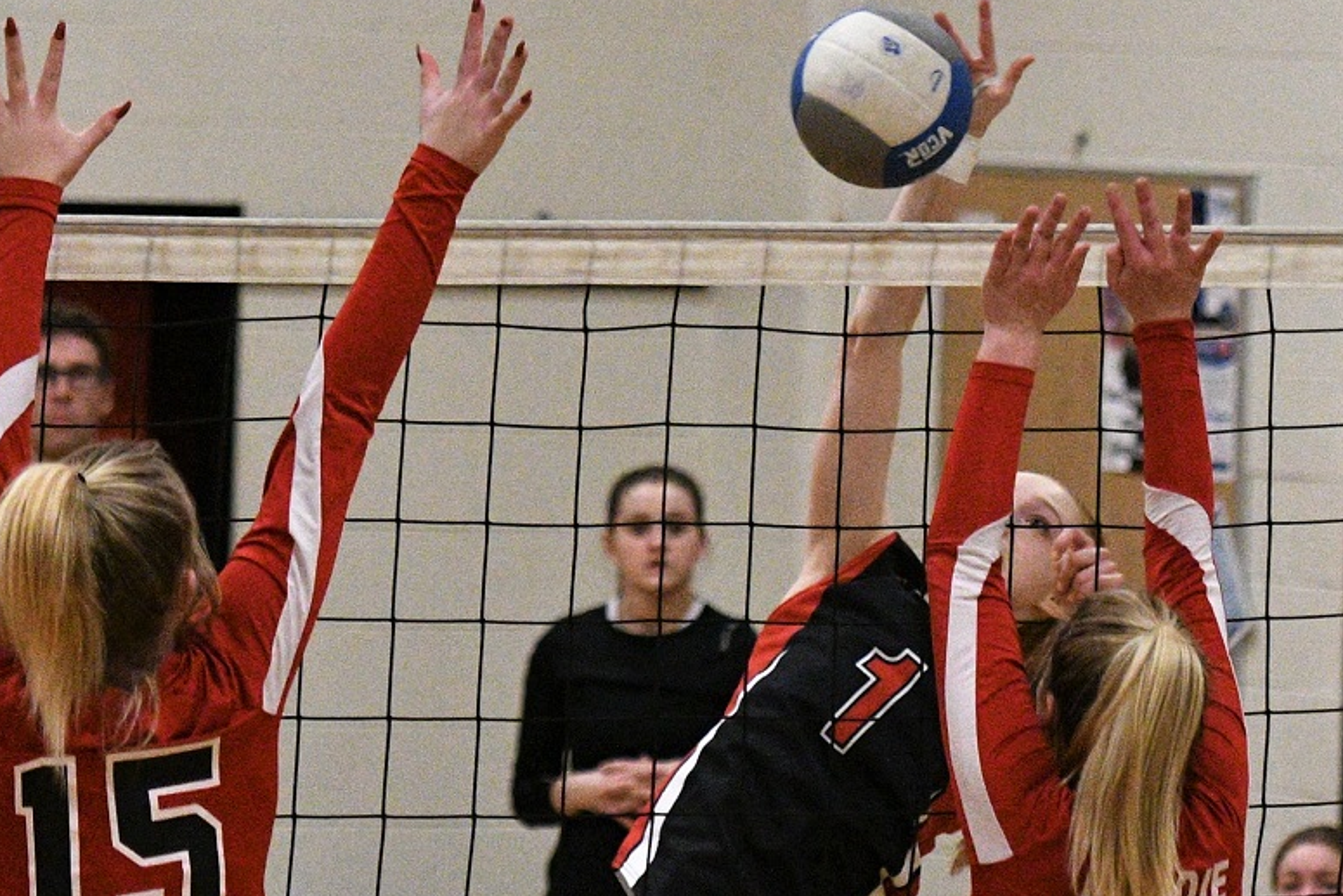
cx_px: 717
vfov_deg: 8.2
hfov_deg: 12.3
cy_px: 490
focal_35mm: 167
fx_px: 6215
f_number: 3.2
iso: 7200
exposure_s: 1/1000
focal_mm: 95
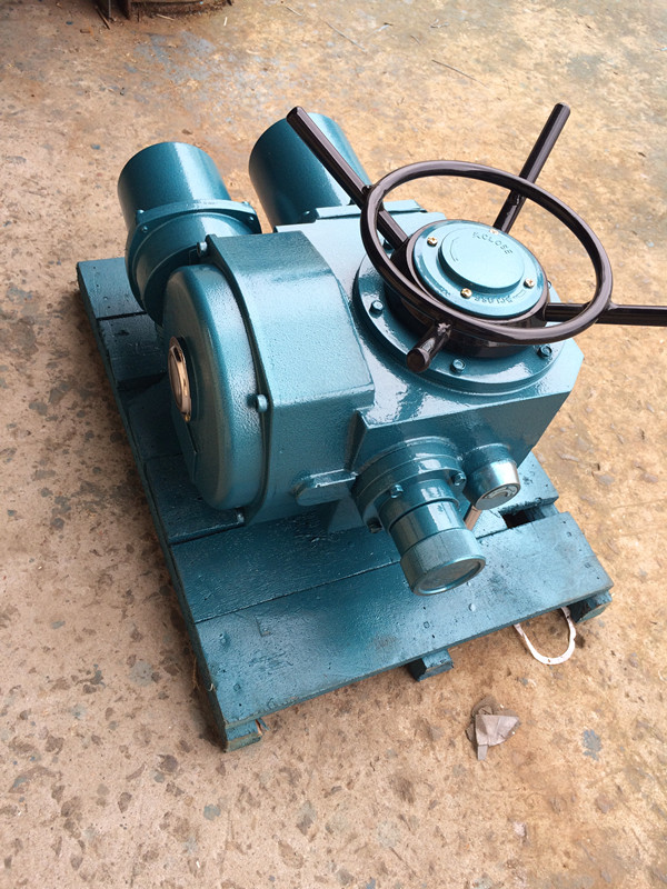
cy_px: 444
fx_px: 745
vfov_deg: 61.7
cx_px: 334
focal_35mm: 29
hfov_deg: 48.2
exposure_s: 1/432
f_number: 2.2
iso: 32
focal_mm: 4.15
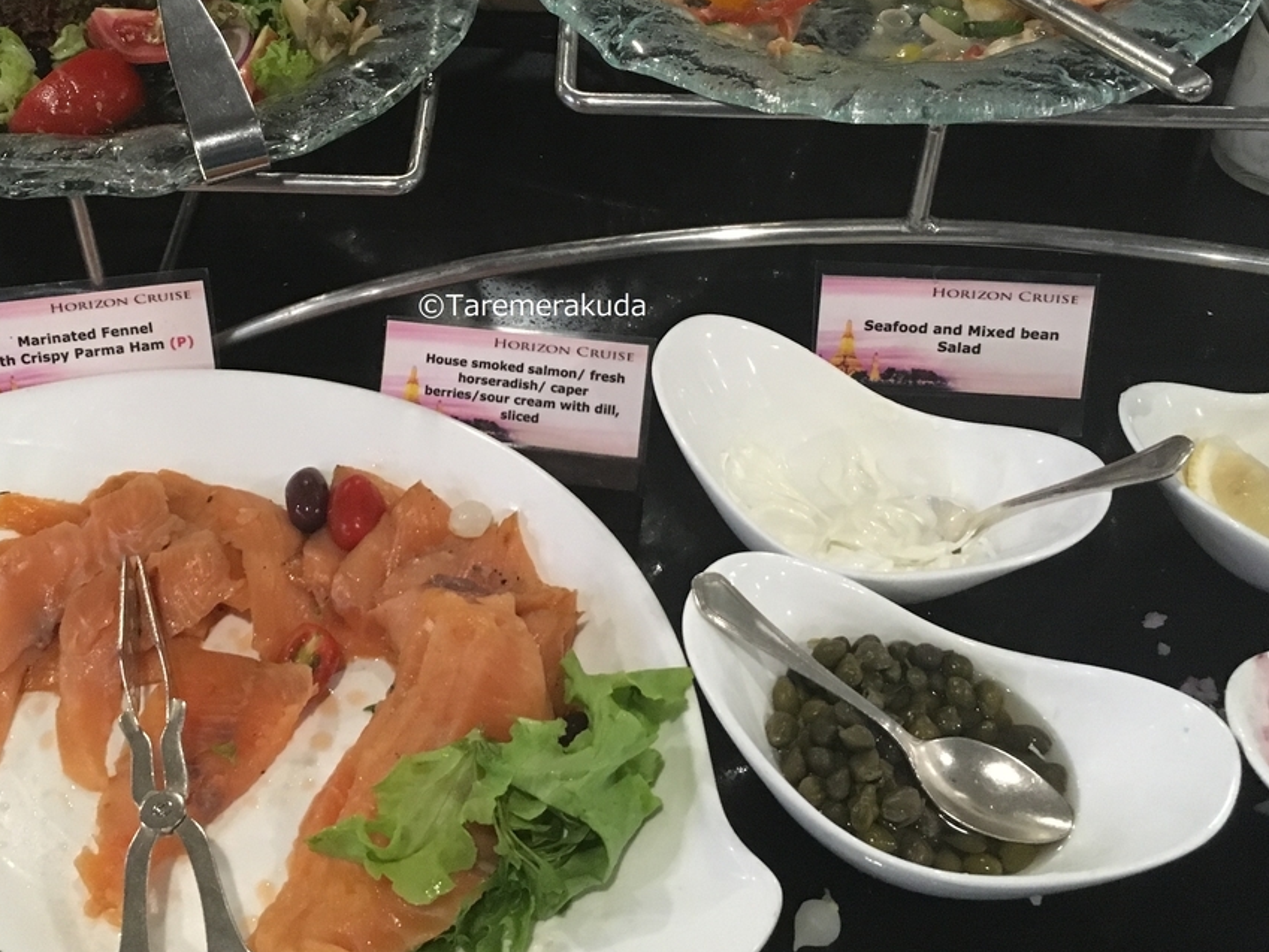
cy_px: 354
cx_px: 513
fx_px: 1503
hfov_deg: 45.5
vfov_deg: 34.9
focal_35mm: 41
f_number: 2.2
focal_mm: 4.15
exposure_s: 1/17
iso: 250
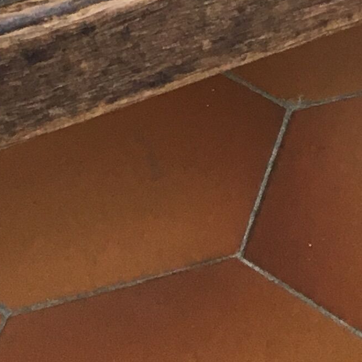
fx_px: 1858
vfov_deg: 9.1
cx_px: 270
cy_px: -694
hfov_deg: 11.1
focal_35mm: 157
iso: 40
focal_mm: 4.15
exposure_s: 1/33
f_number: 2.2
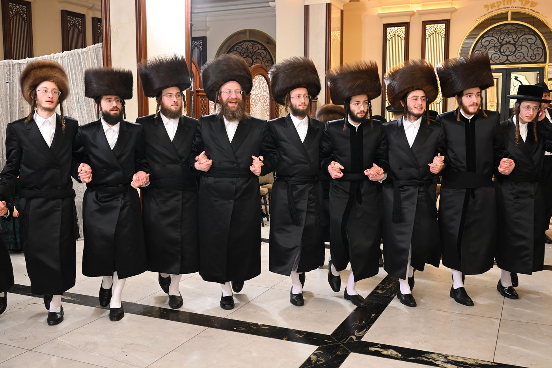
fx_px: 552
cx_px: 276
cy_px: 184
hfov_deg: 53.1
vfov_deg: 36.9
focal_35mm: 36
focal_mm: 36
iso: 2000
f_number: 5.6
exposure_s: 1/200
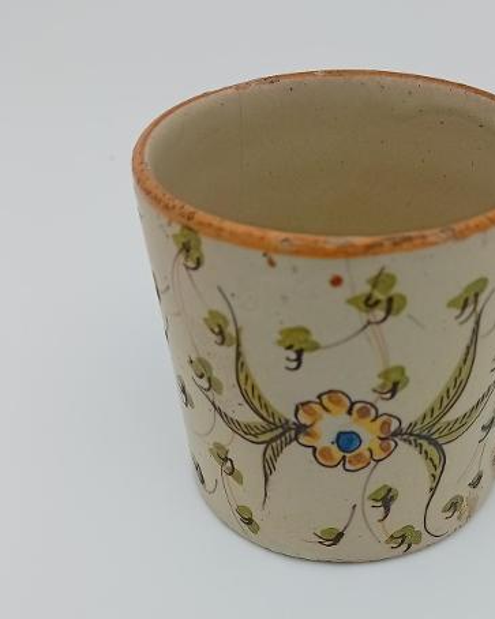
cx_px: 349
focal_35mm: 43
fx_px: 788
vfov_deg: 41.8
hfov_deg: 34.4
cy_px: 455
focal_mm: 4.15
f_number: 1.8
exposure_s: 1/375
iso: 51
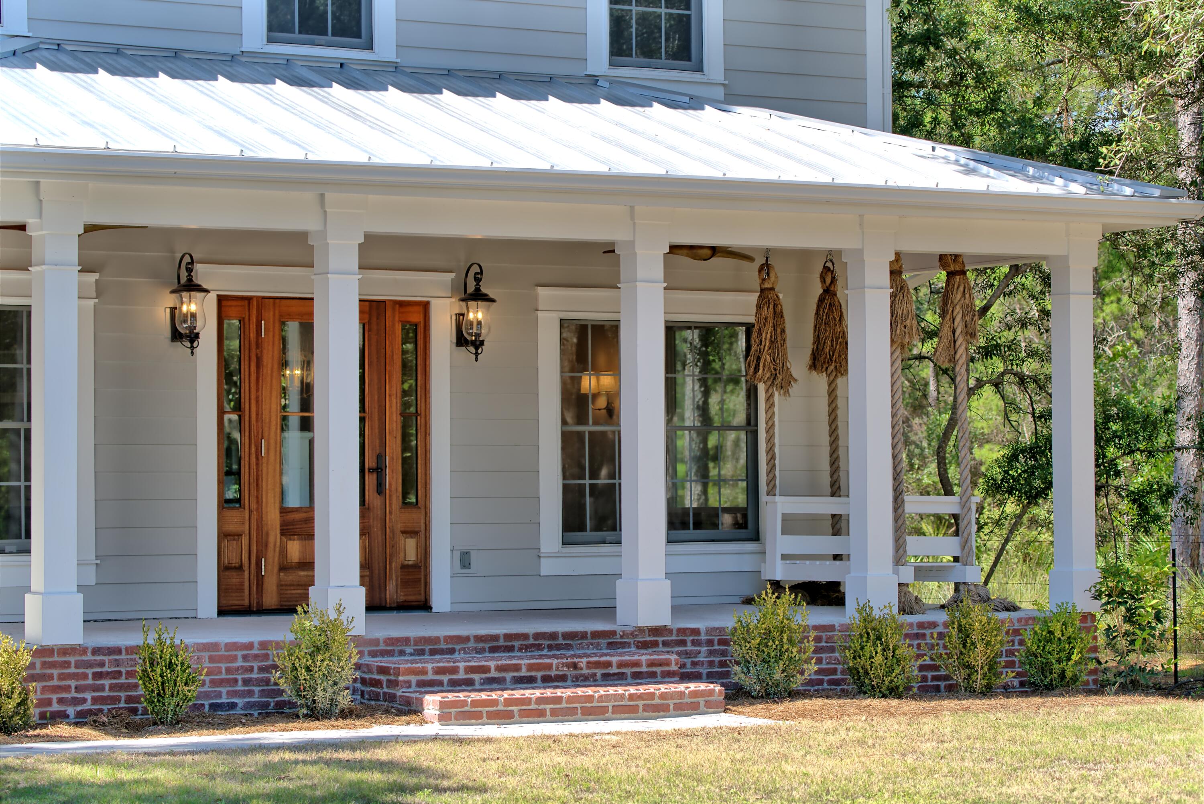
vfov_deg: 13.7
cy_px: 402
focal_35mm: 100
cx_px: 602
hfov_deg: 20.4
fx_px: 3345
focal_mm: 100
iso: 100
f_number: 5.6
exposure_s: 1/125
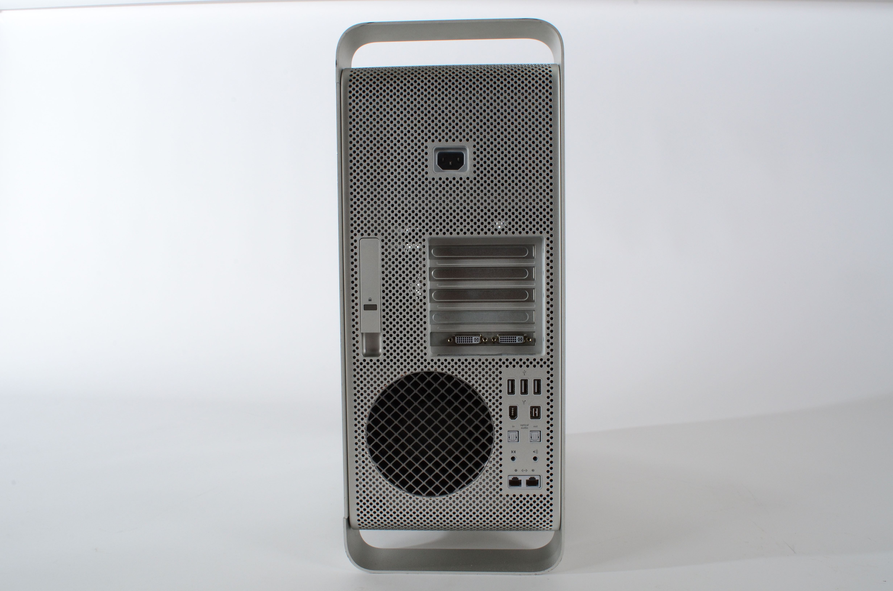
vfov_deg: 43.4
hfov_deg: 62.0
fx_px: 743
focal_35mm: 30
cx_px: 446
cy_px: 296
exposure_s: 1/80
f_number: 22
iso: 400
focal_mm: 20
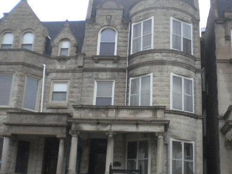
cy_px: 90
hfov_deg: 38.7
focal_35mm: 49
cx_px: 143
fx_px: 328
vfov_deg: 29.7
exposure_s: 1/432
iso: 400
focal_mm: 6.3
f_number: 3.1
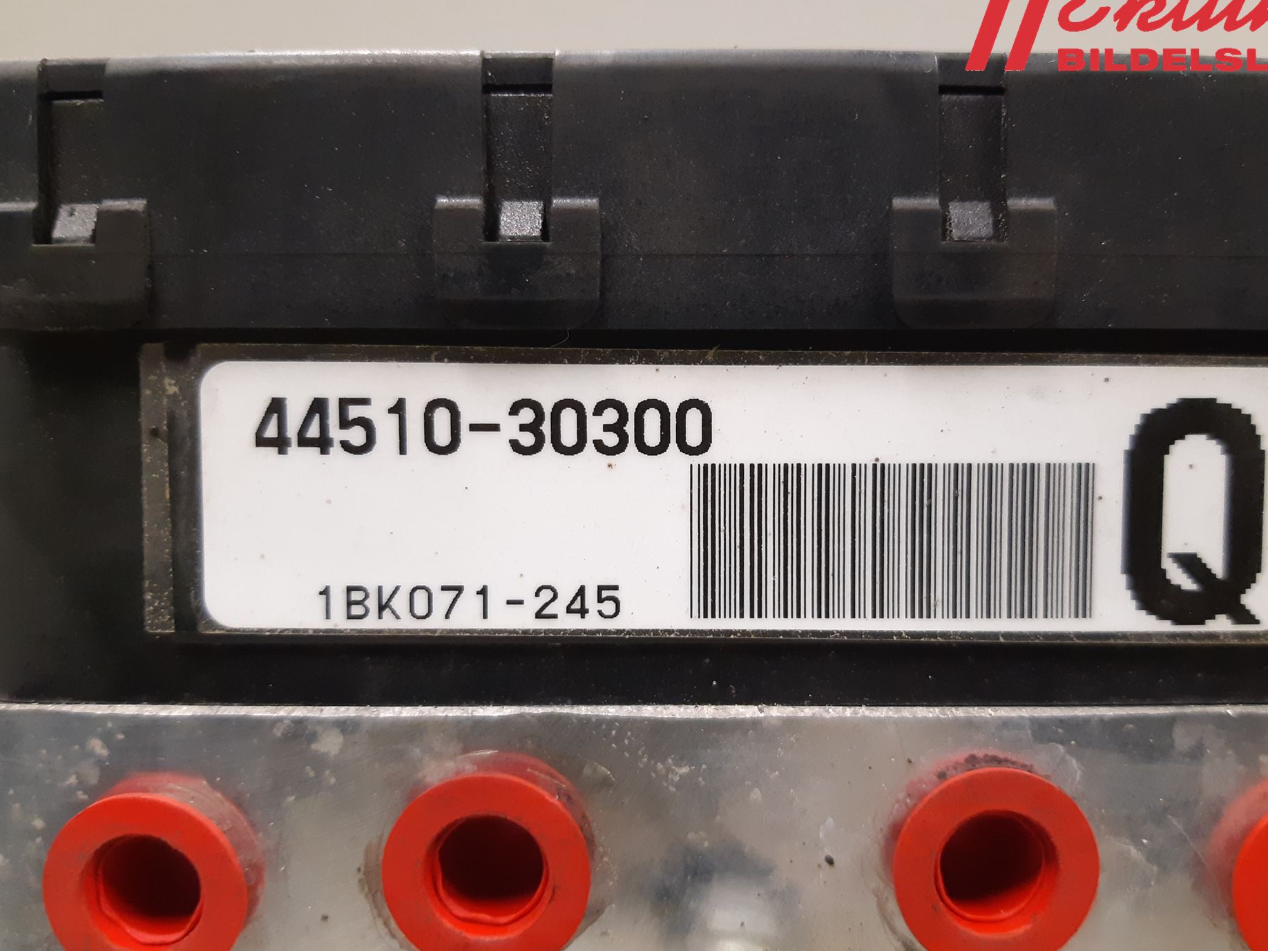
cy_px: 484
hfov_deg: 61.6
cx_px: 682
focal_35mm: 29
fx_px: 1062
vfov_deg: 48.2
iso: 320
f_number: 1.7
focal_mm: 3.93
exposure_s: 1/50
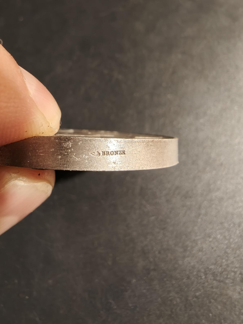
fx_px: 215
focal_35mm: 23
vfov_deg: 73.9
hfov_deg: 58.9
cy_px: 162
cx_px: 122
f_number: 2
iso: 160
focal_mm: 2.32
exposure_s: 1/88.5
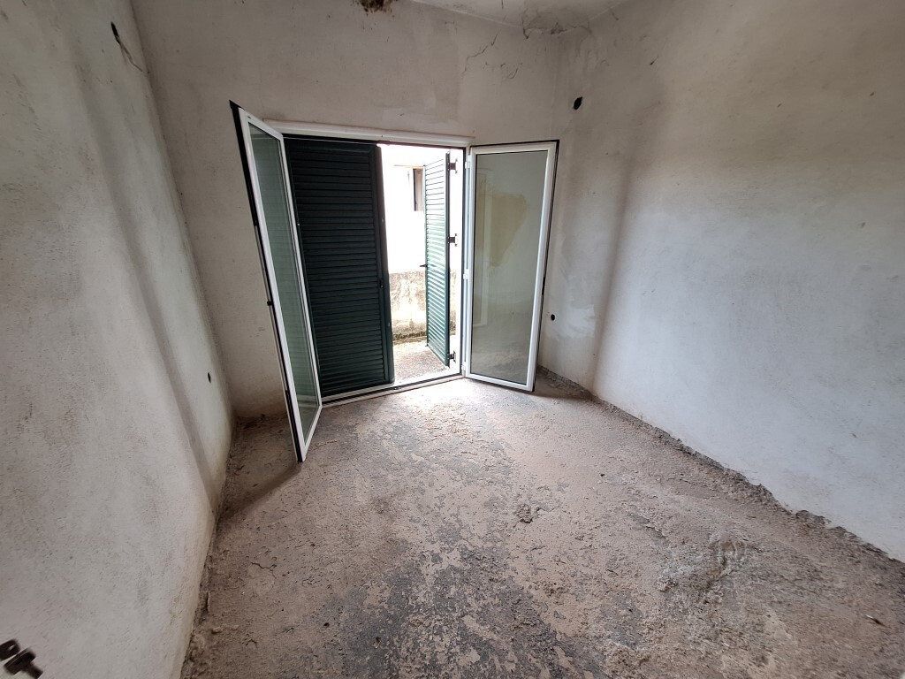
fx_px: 340
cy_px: 340
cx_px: 452
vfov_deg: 89.9
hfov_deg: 106.2
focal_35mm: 13
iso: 80
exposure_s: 1/40
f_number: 2.2
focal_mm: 1.74
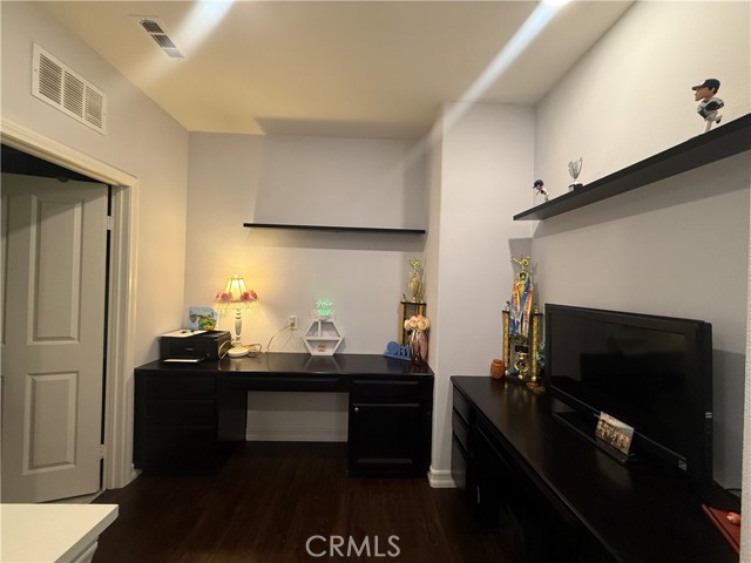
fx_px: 304
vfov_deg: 85.7
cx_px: 376
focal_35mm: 14
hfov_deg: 102.1
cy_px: 282
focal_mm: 2.22
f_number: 2.2
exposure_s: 1/60
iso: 250
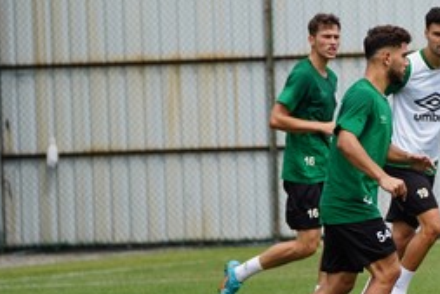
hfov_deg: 3.5
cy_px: 149
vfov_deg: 2.3
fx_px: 7166
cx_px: 501
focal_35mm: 586
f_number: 5.6
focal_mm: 221
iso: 250
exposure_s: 1/1000
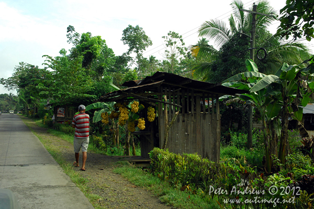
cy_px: 104
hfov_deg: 49.6
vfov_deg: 34.2
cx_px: 157
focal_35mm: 39
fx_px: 340
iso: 400
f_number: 6
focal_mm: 26
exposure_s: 1/500
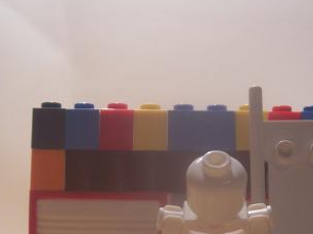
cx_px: 192
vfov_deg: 19.1
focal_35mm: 77
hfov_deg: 25.3
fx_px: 696
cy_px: 157
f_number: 2.7
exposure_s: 1/32
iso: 84
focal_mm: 5.6
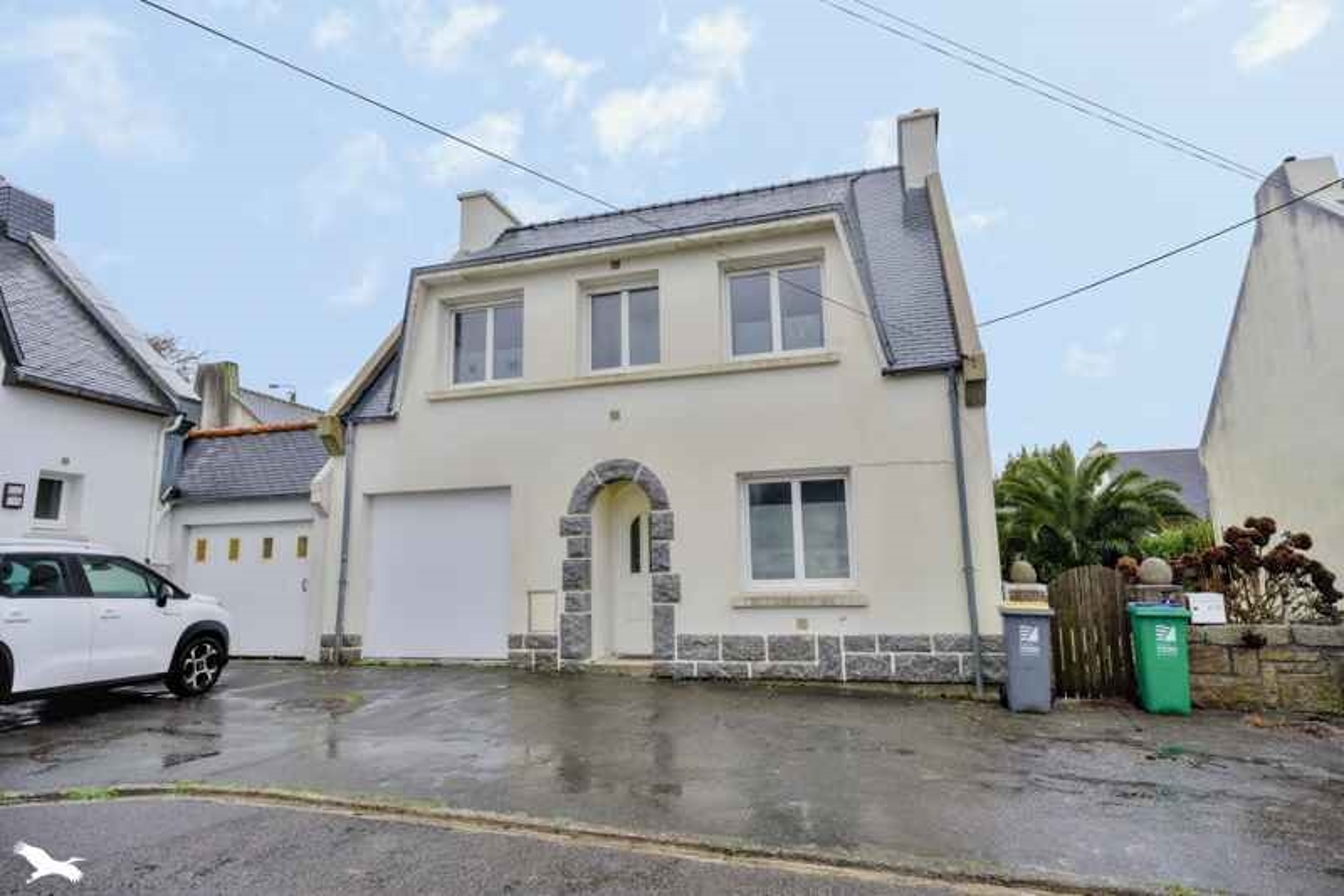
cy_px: 448
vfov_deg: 63.2
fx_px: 728
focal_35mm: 20
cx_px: 672
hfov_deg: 85.4
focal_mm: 19.5
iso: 800
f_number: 8
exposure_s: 1/1000
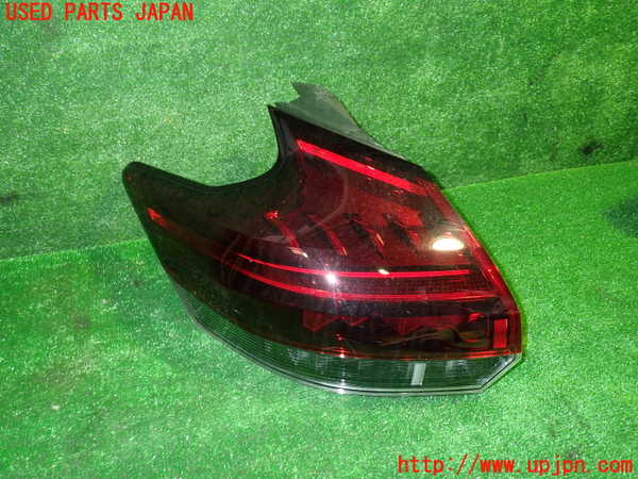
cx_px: 319
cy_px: 240
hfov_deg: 60.0
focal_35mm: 30
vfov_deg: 46.8
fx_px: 553
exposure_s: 1/30
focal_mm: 5.4
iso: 200
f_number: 2.3
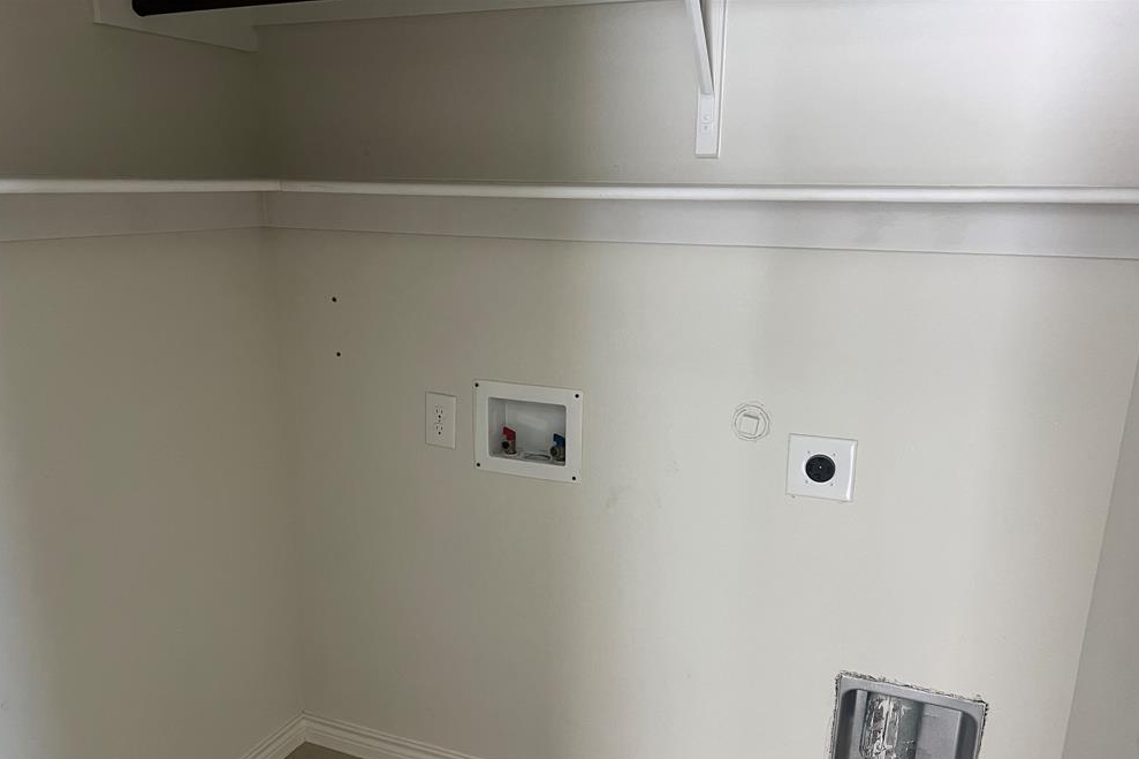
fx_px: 886
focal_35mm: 28
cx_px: 582
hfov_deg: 65.5
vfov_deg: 46.2
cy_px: 441
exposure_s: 1/60
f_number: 1.5
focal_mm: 5.7
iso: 250
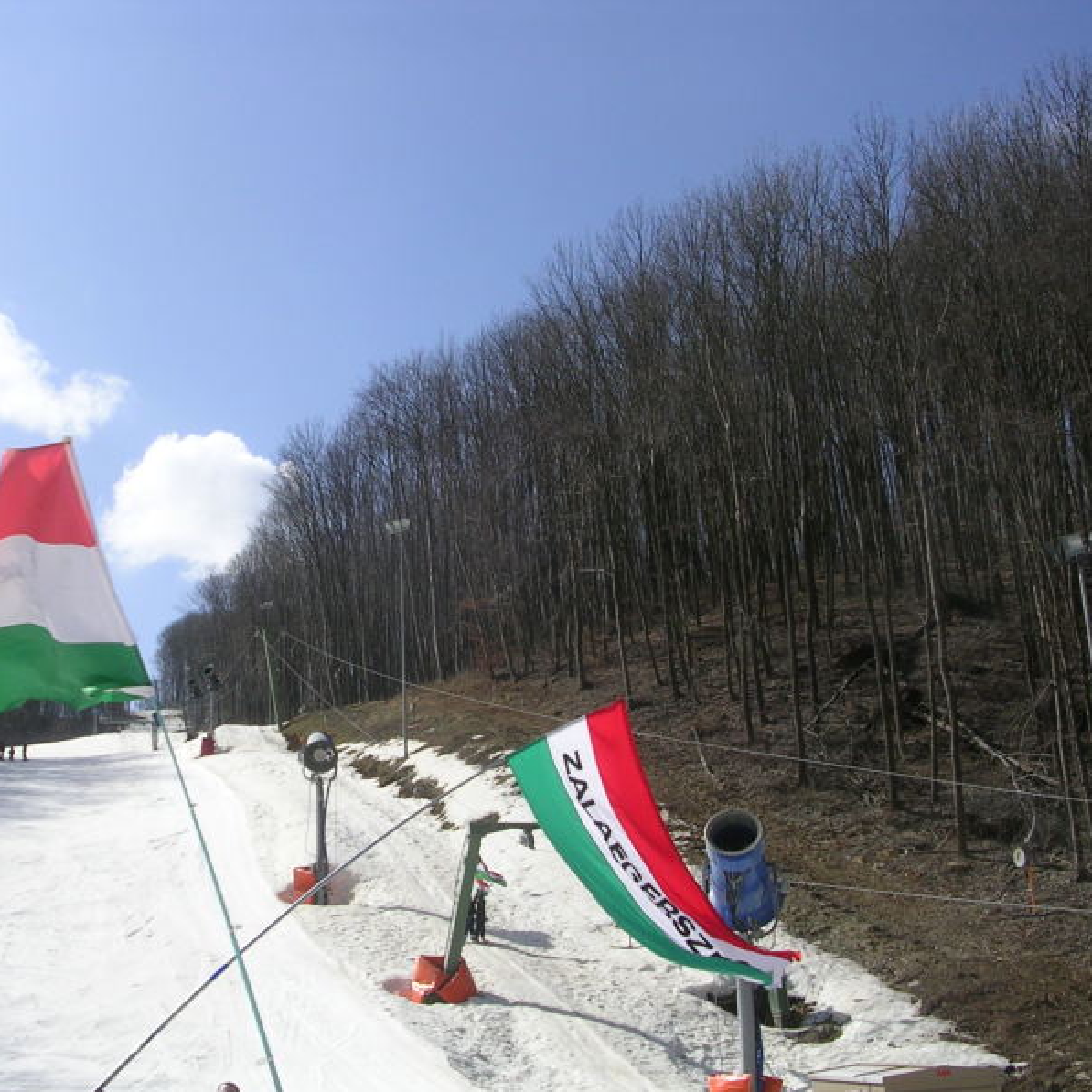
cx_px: 406
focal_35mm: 45
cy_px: 547
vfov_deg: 37.6
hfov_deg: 37.3
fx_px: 1606
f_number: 5.6
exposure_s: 1/423
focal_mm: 5.8
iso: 50
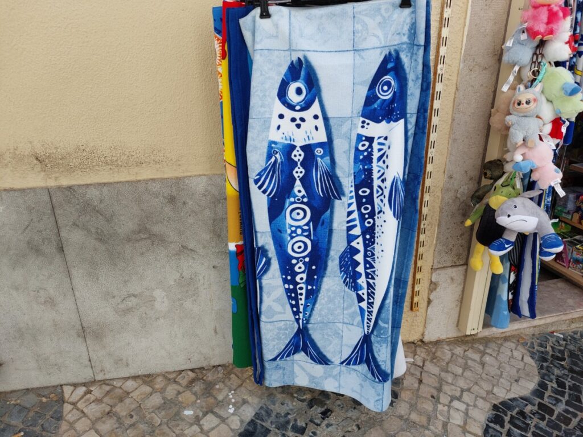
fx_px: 421
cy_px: 218
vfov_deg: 54.9
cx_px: 292
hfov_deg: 69.4
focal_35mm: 25
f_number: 1.8
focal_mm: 5.23
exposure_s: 1/230
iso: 25
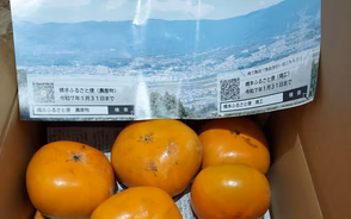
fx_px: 345
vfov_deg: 33.3
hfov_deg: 54.0
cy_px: 201
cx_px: 174
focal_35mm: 36
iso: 320
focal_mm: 4.6
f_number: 2
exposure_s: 1/50
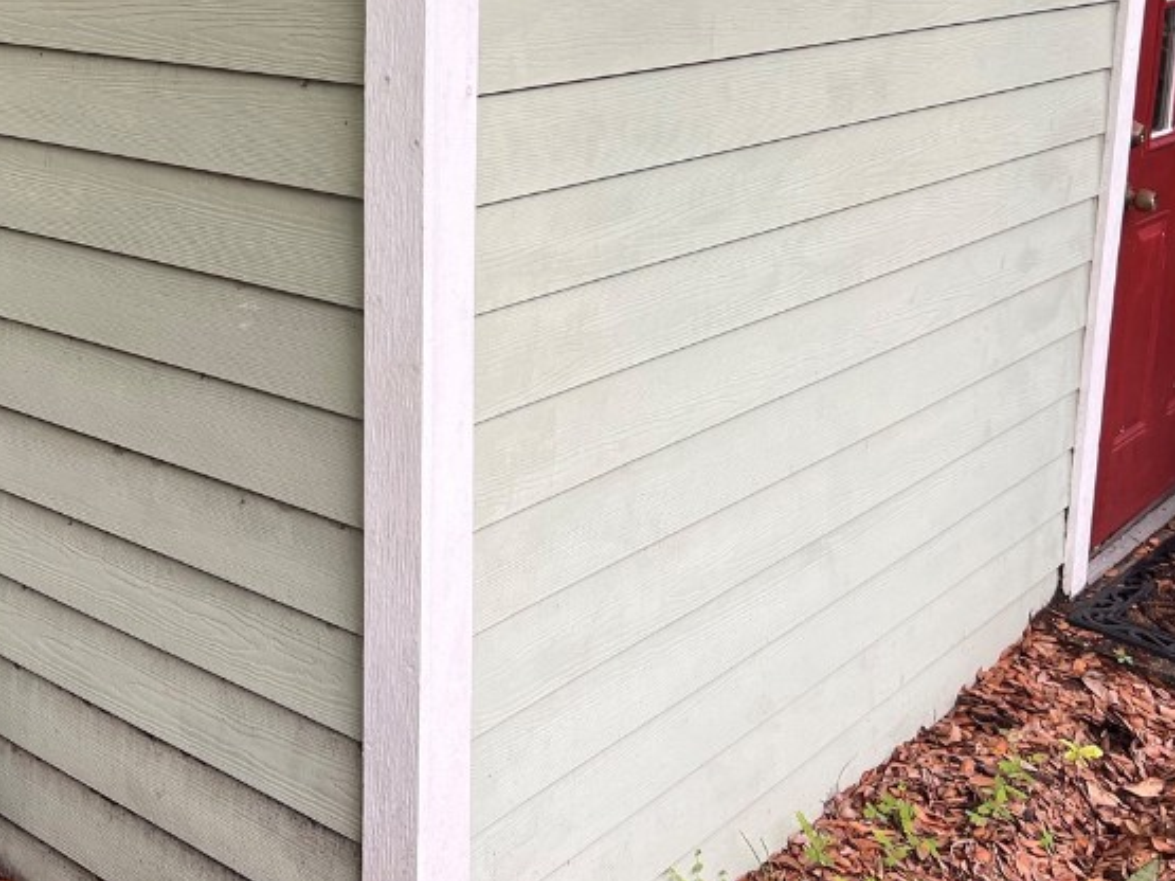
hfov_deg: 38.8
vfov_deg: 29.3
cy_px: 133
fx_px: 1629
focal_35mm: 48
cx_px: 313
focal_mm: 5.7
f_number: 1.5
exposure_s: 1/358
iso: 50
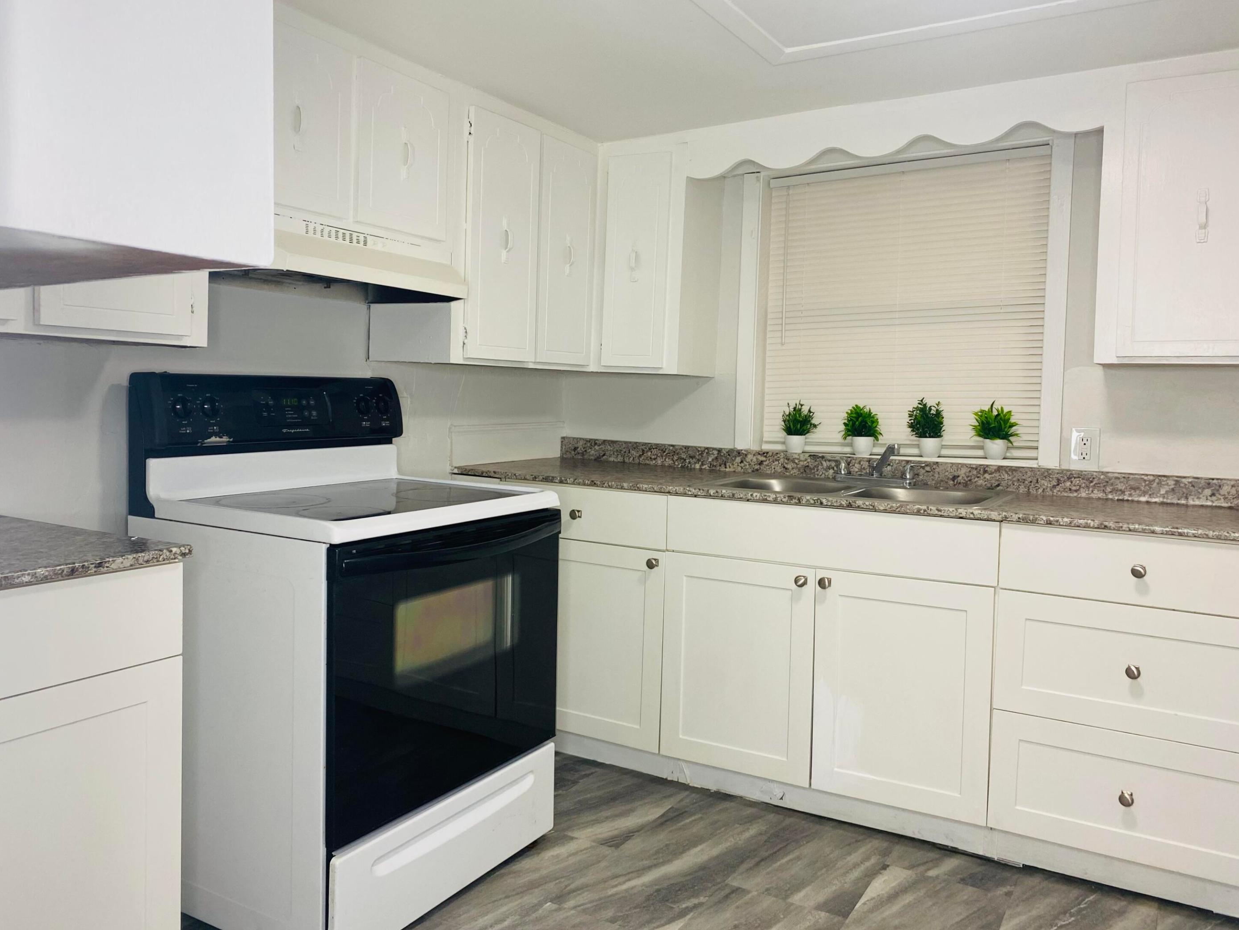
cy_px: 454
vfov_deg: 51.4
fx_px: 966
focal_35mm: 27
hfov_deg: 65.3
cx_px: 643
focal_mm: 4.25
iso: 125
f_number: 1.8
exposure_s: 1/120
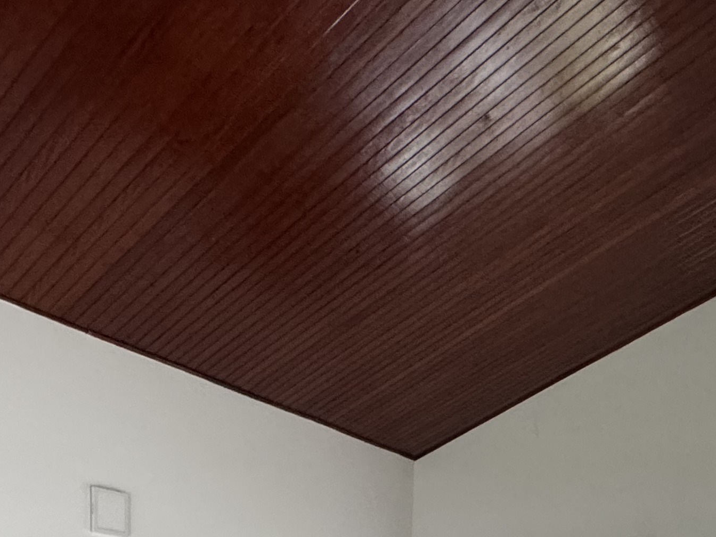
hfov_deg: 44.4
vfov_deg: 25.9
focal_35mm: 42
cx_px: 259
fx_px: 869
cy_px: 797
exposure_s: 1/99
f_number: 2.2
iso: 320
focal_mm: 2.22
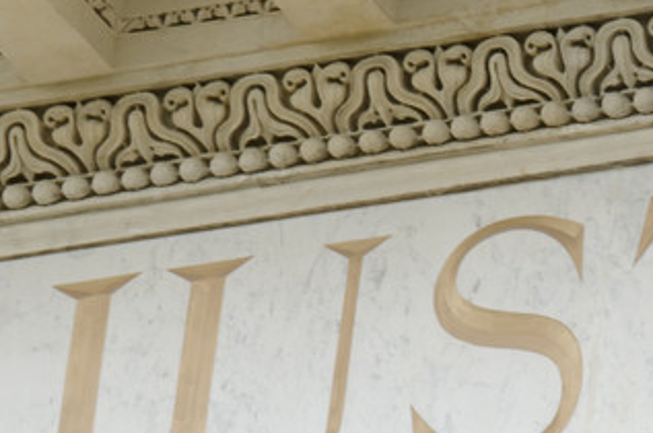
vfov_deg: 1.4
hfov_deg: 2.1
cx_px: 906
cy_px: 443
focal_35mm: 970
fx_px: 17559
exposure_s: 1/60
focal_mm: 200
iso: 100
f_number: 16
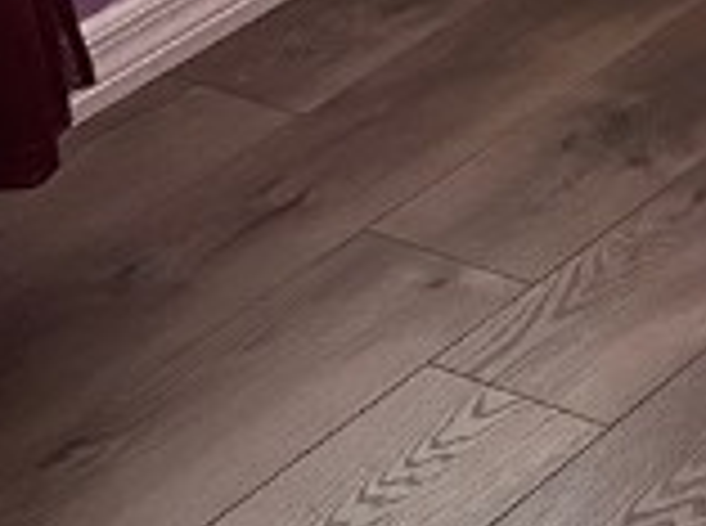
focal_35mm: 170
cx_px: 1713
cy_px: -1155
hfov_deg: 10.1
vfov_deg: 7.5
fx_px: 3459
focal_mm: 5.7
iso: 160
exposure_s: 1/60
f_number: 1.5
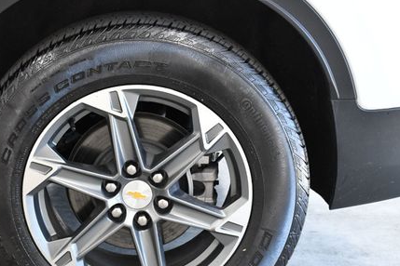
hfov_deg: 23.8
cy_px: 166
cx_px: 135
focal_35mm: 85
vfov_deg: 16.1
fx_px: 944
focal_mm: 38
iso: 2500
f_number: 8
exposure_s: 1/250
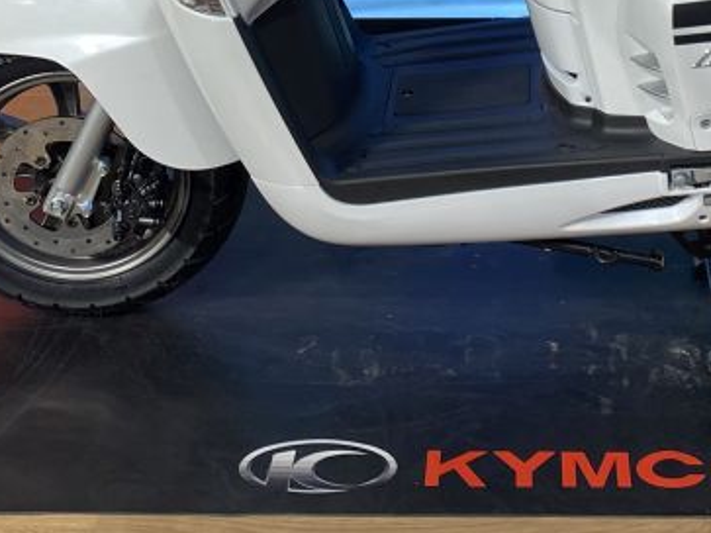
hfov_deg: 25.3
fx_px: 1560
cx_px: 543
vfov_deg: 17.6
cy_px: -234
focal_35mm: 76
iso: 80
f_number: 1.8
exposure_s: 1/100
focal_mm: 4.25
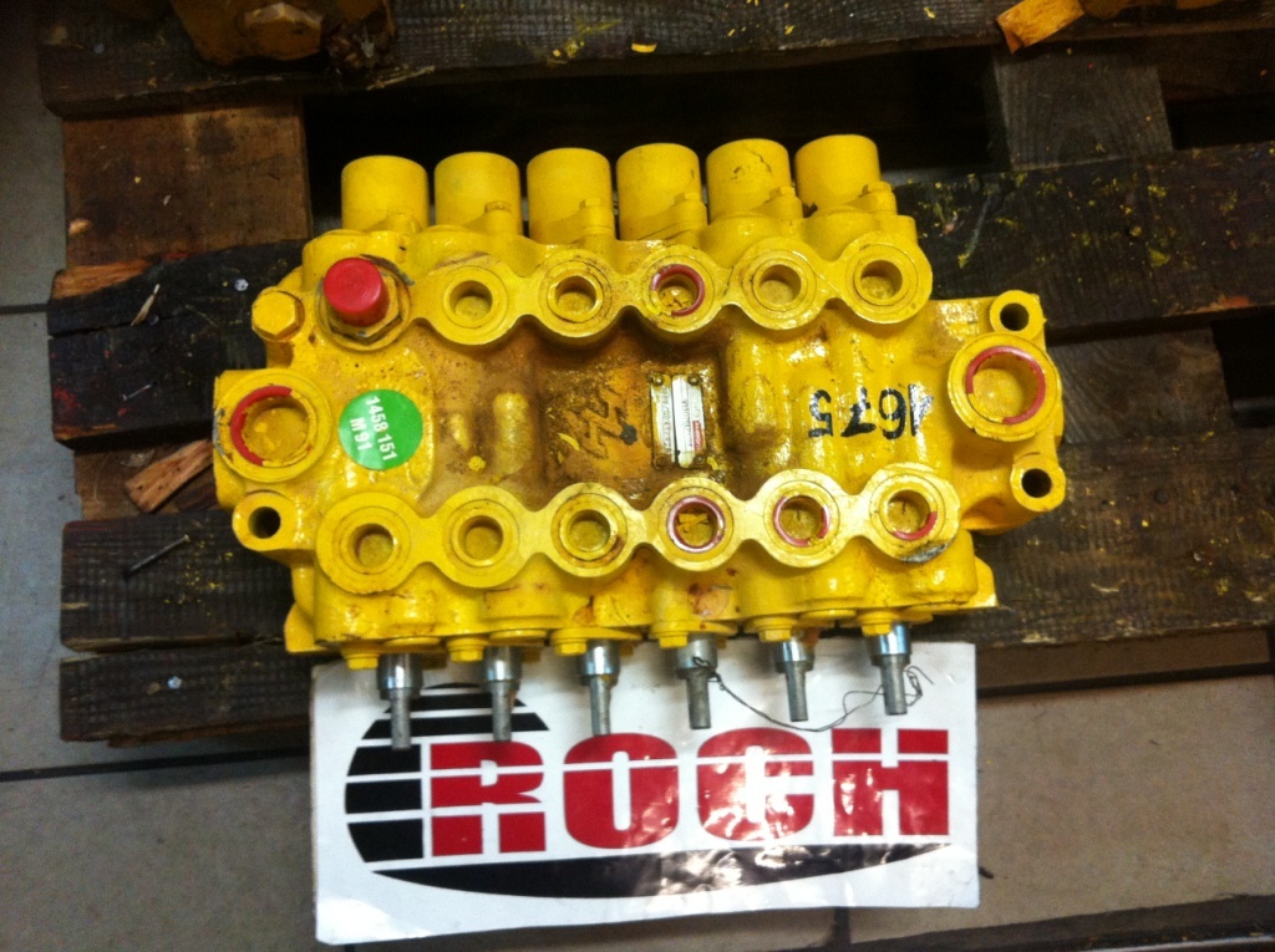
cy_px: 476
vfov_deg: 40.6
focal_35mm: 35
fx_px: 1287
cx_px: 638
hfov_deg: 52.7
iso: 160
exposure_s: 1/15
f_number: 2.8
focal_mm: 3.85
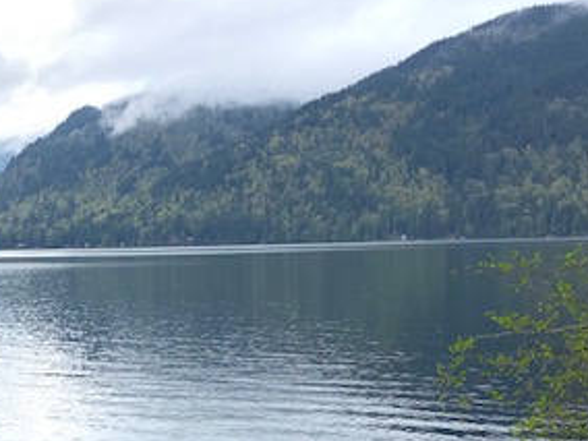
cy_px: 366
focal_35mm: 63
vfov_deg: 22.9
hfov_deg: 29.9
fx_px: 1070
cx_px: 101
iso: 20
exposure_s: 1/1091
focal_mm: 3.99
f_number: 1.8
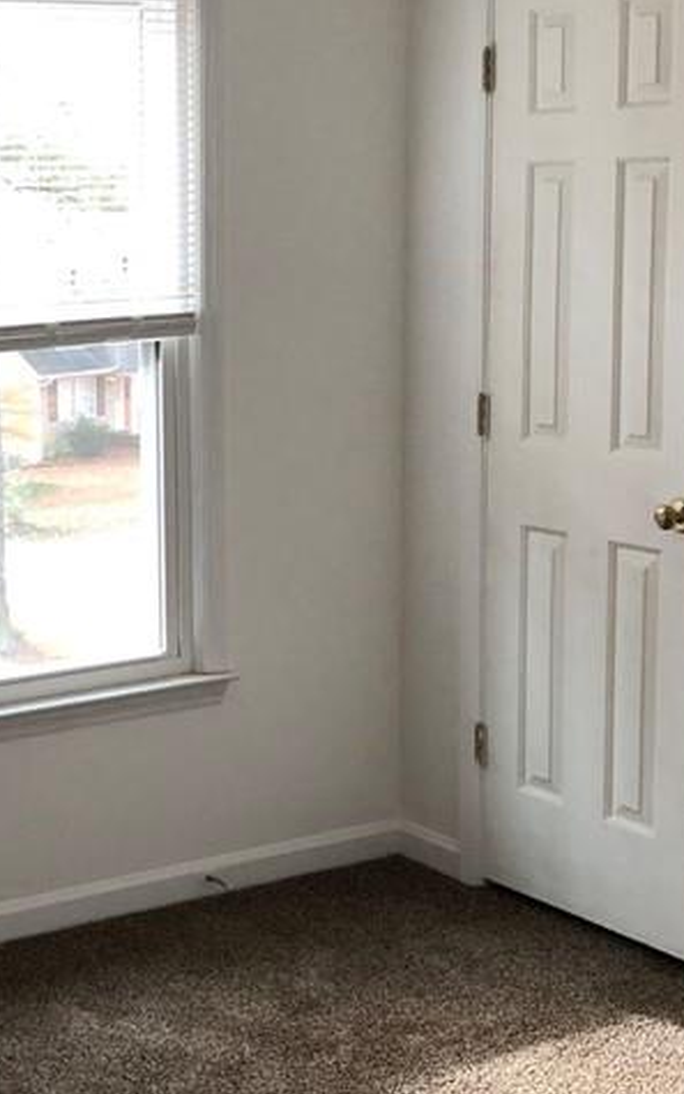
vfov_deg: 31.9
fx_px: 1908
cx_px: 18
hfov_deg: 19.8
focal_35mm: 64
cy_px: 433
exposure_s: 1/30
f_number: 1.8
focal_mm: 4
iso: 32
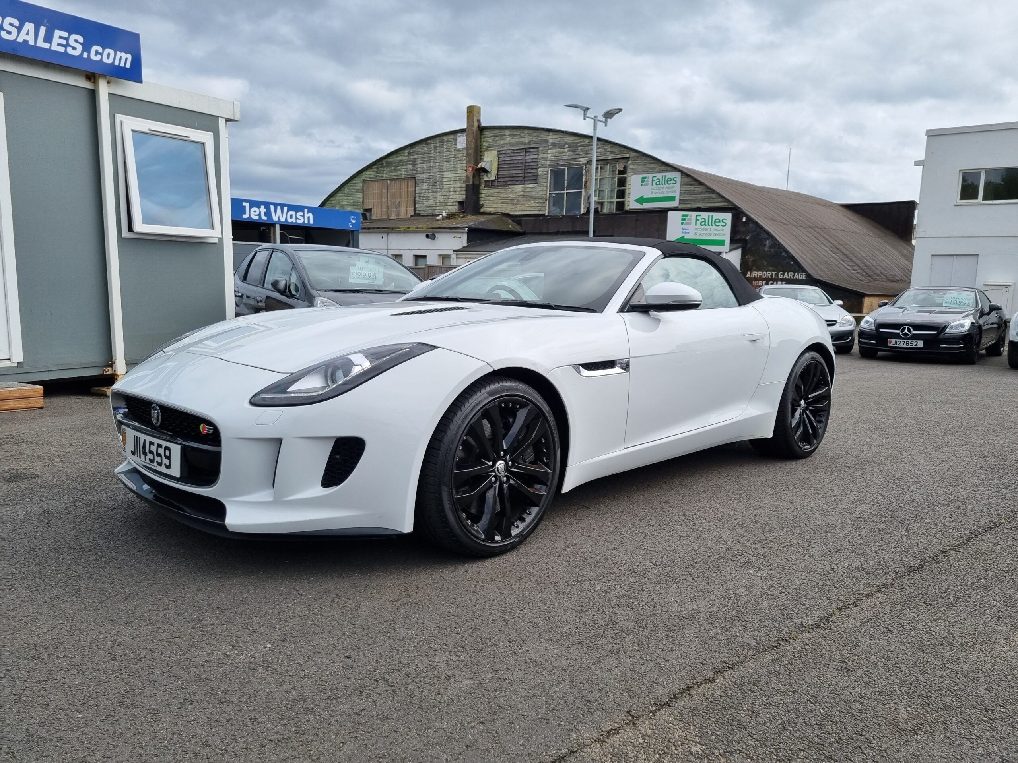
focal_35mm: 26
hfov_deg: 67.3
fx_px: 765
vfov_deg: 53.1
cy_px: 382
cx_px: 509
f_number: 1.8
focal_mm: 5.4
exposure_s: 1/3160
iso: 50
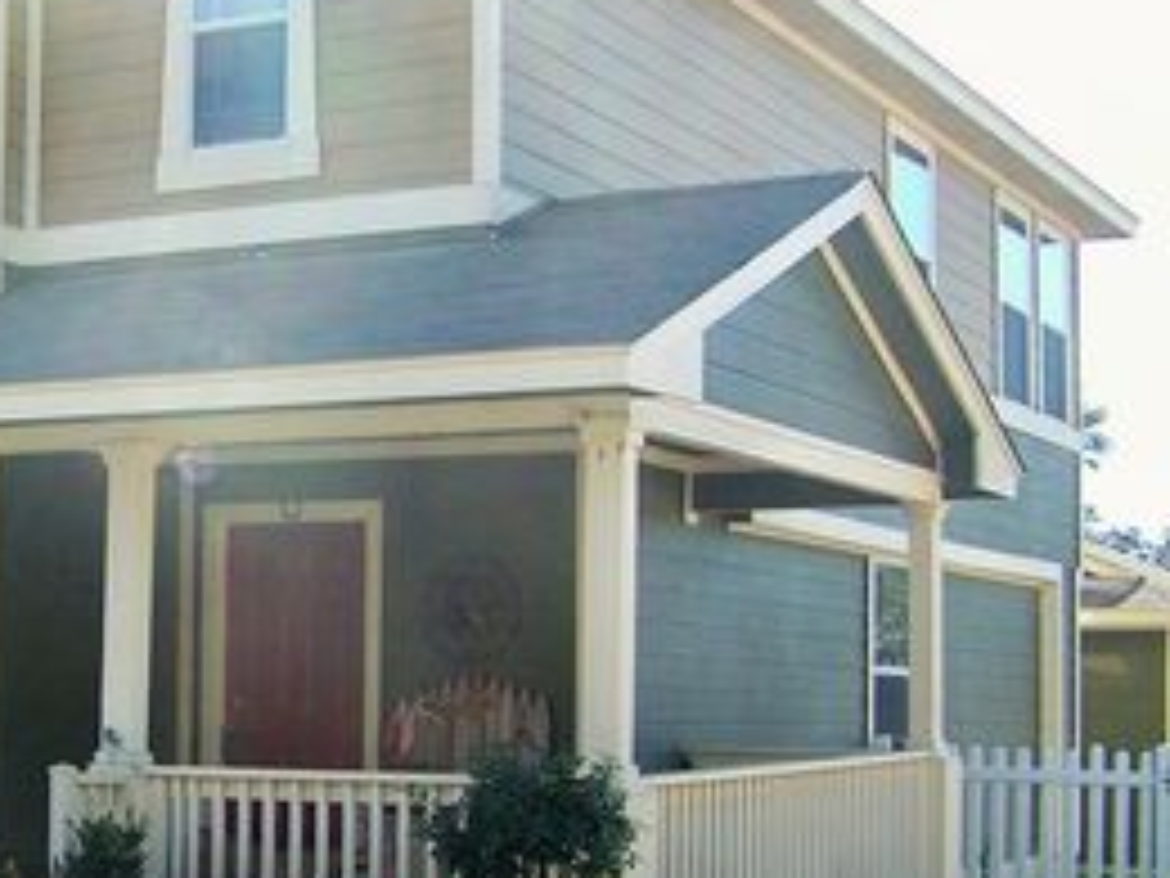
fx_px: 2467
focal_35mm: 73
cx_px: 207
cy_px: 561
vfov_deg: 20.1
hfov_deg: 26.1
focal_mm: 6.3
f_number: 2.8
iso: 80
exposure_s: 1/500
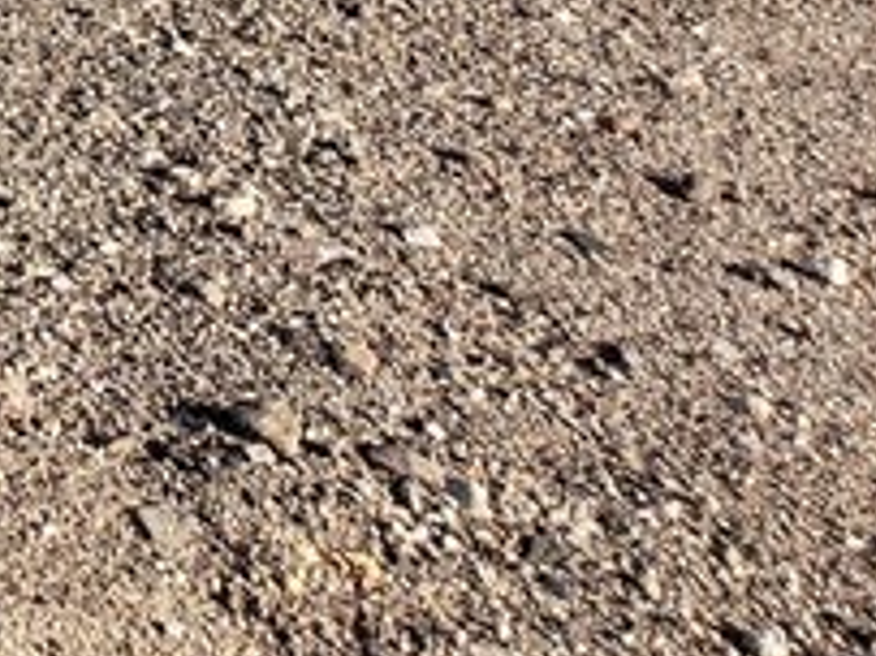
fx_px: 3313
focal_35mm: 131
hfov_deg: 12.3
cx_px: -1135
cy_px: -984
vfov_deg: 9.8
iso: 50
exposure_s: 1/1067
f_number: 2.4
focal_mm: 4.3
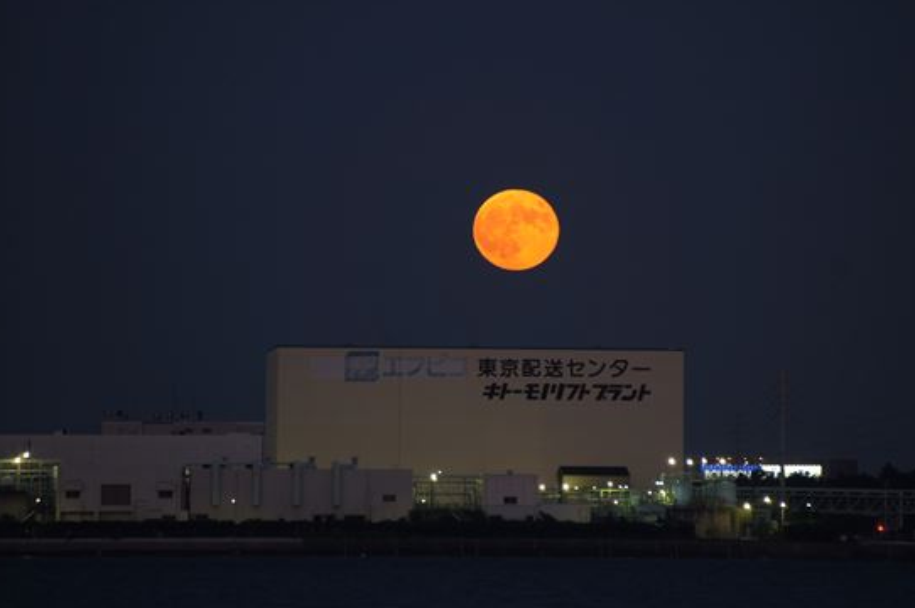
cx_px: 486
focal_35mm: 349
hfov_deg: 5.9
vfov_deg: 3.9
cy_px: 274
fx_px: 8860
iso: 400
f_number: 6.3
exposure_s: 1/6
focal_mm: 210
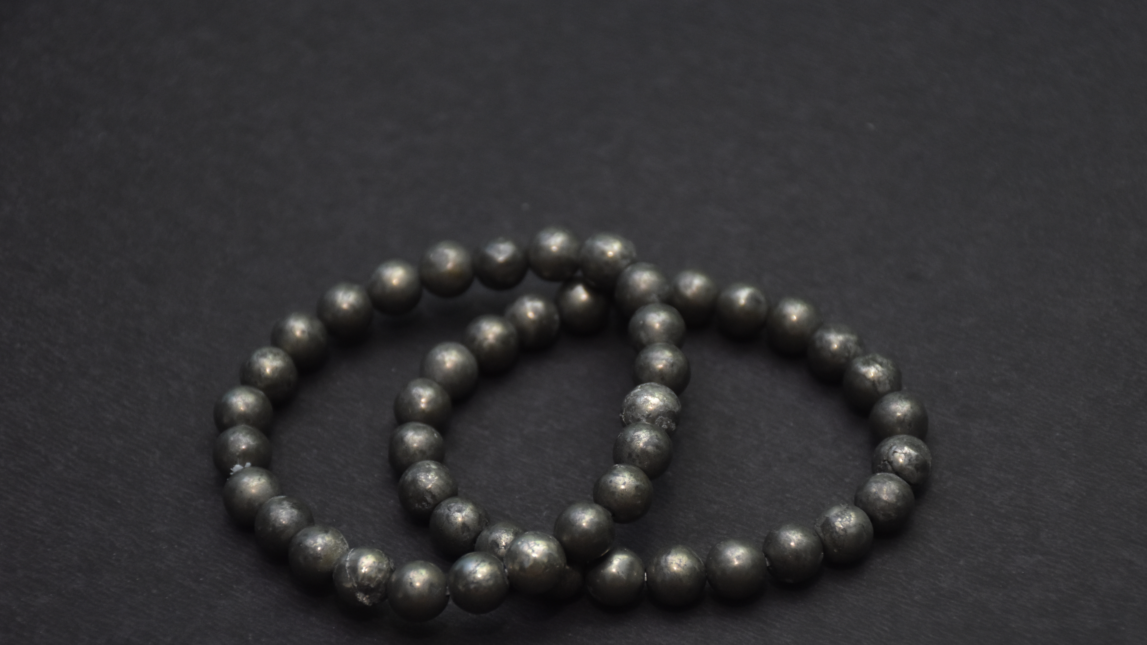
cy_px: 408
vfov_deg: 8.9
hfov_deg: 15.8
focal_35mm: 136
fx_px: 4136
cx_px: 614
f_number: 5.6
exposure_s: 1/125
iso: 800
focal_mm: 80
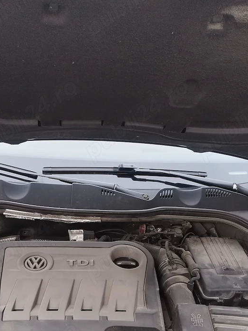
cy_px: 267
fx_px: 478
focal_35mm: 50
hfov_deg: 28.9
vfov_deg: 36.8
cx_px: 81
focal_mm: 6.24
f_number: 1.8
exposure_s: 1/100
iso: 291
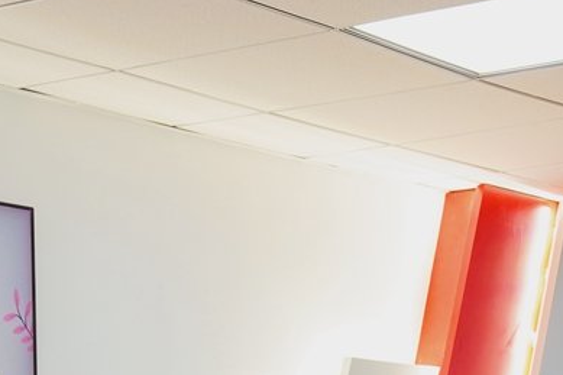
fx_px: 2220
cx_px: 213
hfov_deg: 14.4
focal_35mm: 142
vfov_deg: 9.4
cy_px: 556
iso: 800
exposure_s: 1/60
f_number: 6.3
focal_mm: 46
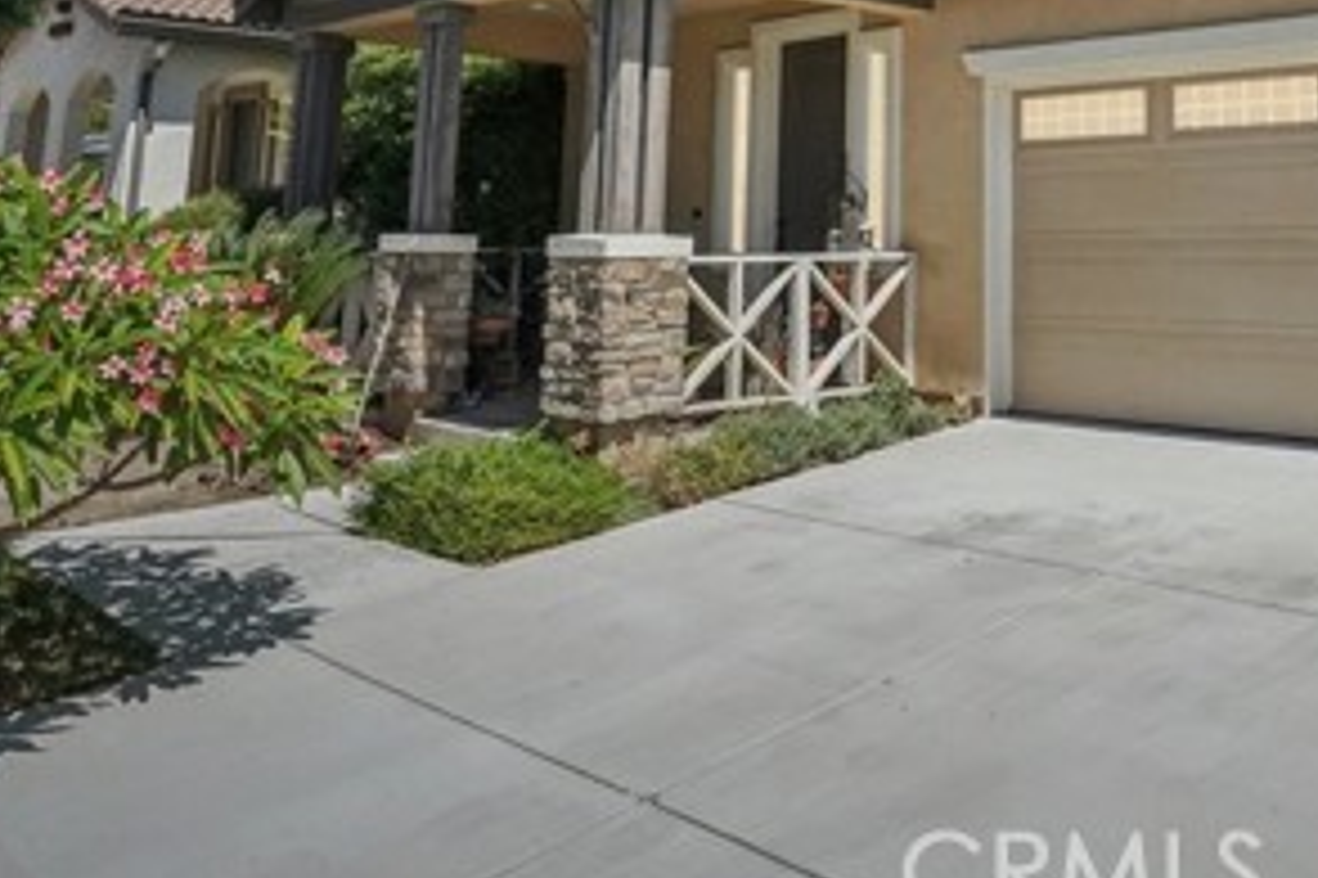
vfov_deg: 34.1
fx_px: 1281
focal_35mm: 35
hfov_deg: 51.0
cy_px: -23
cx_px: 1062
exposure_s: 1/3000
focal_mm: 16
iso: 3200
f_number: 16
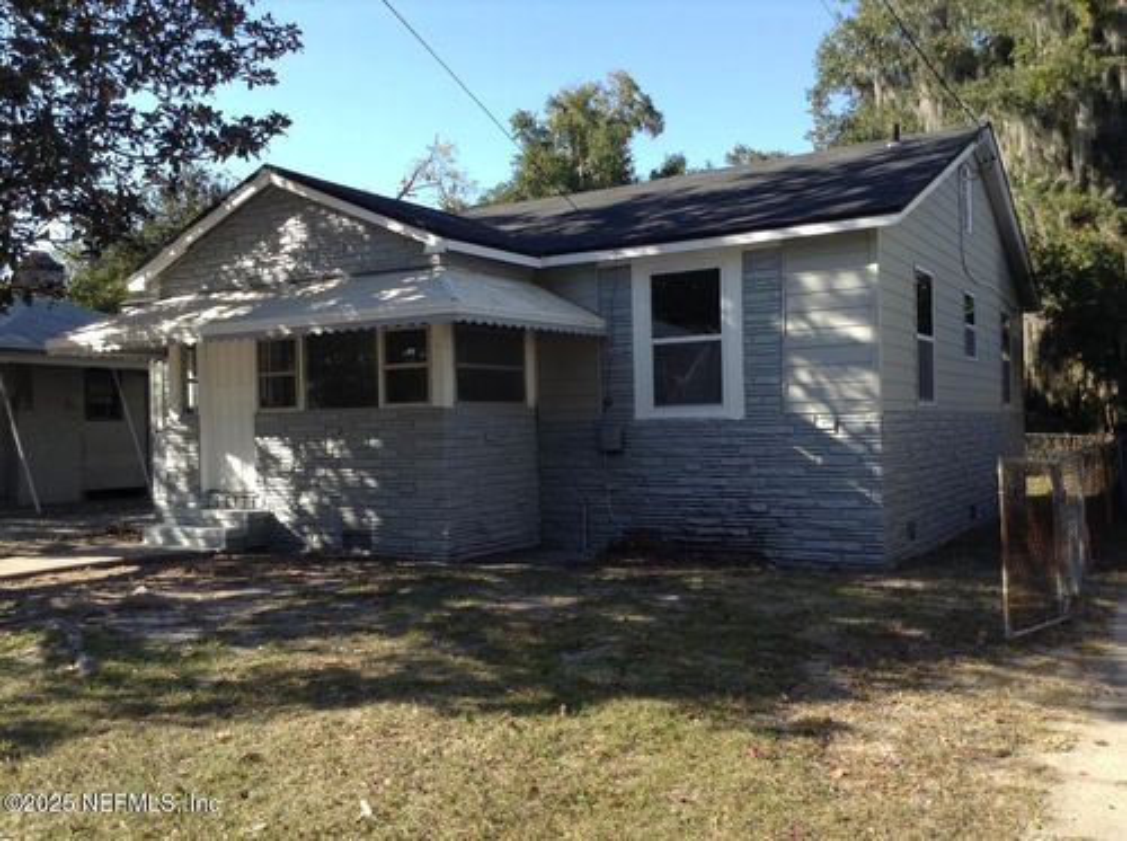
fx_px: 1072
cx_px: 564
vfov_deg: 42.8
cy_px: 420
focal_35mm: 33
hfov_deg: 55.4
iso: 25
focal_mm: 3.3
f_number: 2.4
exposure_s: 1/414
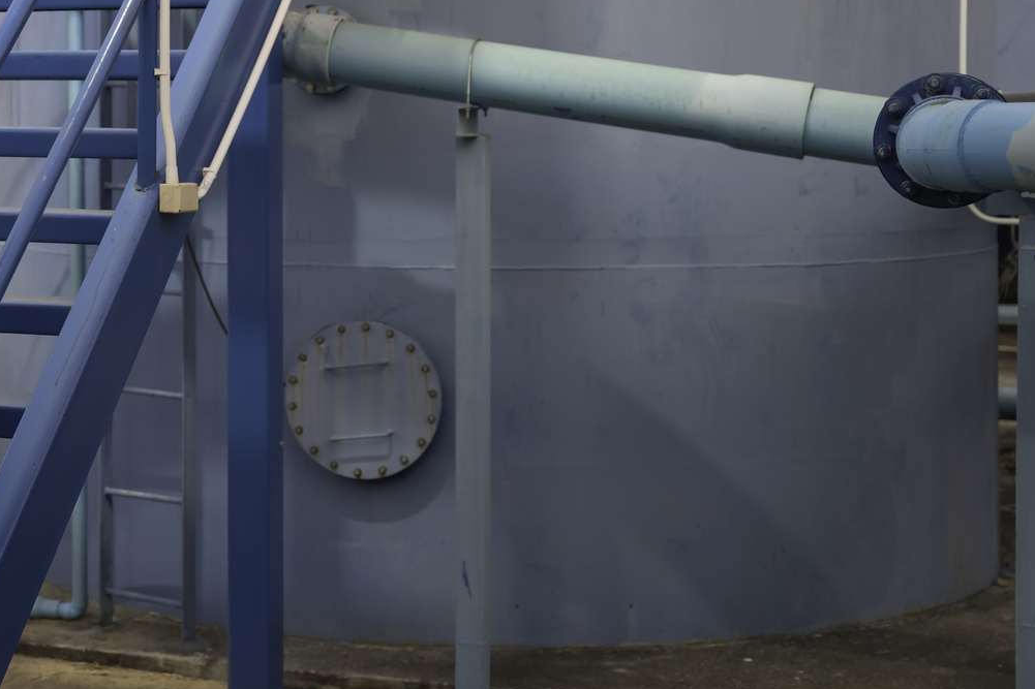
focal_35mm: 71
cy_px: 181
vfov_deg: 19.1
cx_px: 274
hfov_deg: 28.1
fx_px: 2041
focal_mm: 47
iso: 1000
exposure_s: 1/100
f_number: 2.8
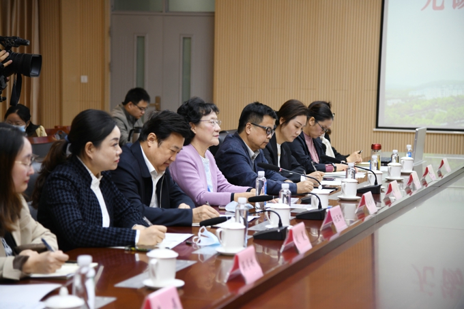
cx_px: 232
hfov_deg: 22.1
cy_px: 154
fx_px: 1185
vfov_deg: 14.9
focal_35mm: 92
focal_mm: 92
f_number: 4
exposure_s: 1/100
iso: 1100
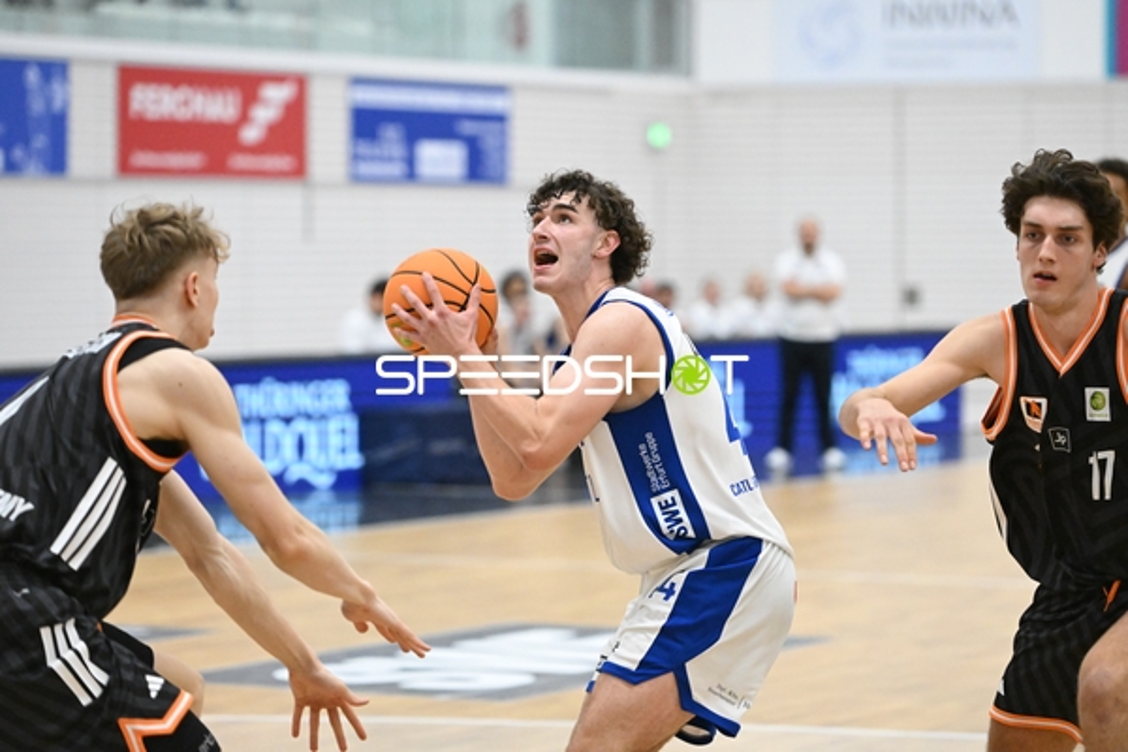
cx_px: 564
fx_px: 4230
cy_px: 376
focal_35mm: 135
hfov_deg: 15.2
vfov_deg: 10.2
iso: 12800
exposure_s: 1/2000
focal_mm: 135
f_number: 2.8
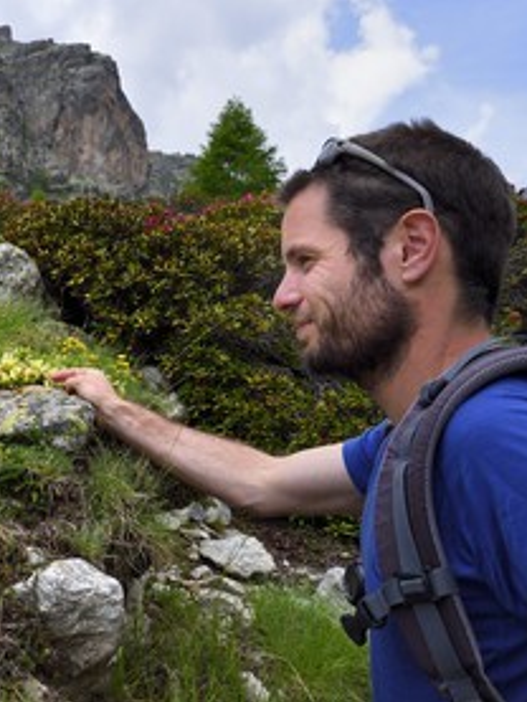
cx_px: 28
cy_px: 352
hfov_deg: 37.4
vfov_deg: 52.6
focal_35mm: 35
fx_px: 710
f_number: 11
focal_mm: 24
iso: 100
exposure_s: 1/100
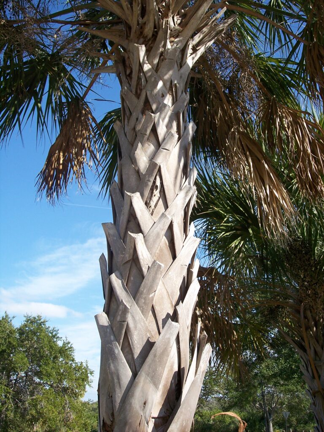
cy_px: 216
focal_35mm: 39
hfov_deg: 36.8
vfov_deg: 47.9
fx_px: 487
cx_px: 162
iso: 100
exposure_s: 1/500
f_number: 4
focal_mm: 8
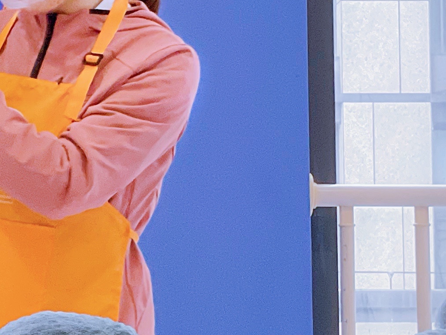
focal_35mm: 208
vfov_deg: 7.1
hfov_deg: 9.4
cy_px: 126
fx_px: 2680
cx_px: -1
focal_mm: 6
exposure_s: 1/100
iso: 250
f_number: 2
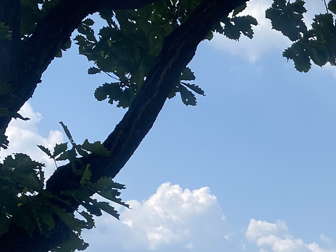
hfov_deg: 20.0
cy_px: 308
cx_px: 488
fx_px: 835
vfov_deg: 16.4
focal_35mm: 86
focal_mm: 4.25
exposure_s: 1/3610
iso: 32
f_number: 1.8
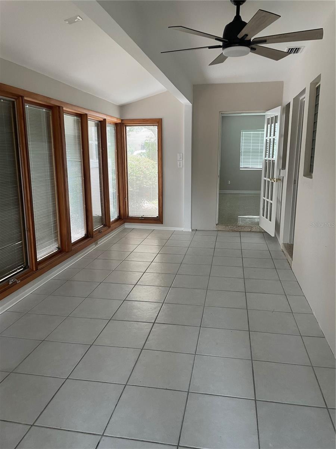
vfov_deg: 67.3
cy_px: 224
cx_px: 168
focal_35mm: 26
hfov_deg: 53.1
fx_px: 336
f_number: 1.6
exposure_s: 1/93
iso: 125
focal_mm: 4.2
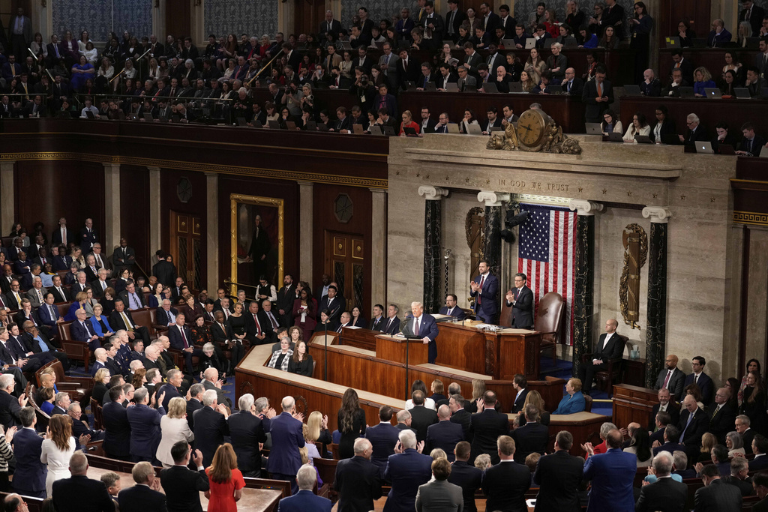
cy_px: 256
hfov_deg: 28.8
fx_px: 1493
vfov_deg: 19.5
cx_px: 384
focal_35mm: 70
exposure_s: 1/400
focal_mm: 70
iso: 2500
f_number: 2.8
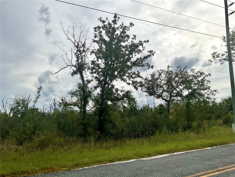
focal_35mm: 29
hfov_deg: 61.7
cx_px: 118
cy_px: 88
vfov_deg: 48.2
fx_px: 197
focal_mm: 3
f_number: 1.8
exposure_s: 1/5814
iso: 20
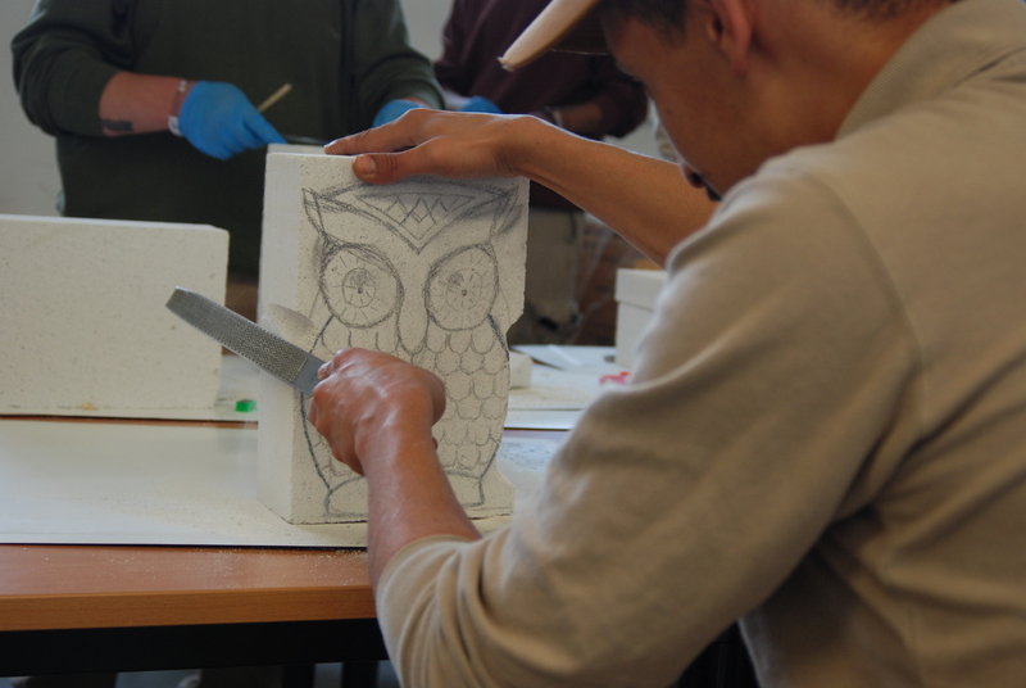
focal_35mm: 57
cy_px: 344
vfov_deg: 23.9
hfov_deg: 35.0
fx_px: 1627
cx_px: 513
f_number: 3.8
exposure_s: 1/60
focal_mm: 38
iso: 400
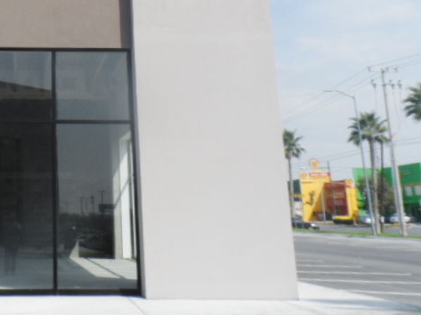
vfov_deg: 26.6
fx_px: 632
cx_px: 25
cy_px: 7
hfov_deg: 34.3
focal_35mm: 52
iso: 80
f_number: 4.5
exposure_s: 1/500
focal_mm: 4
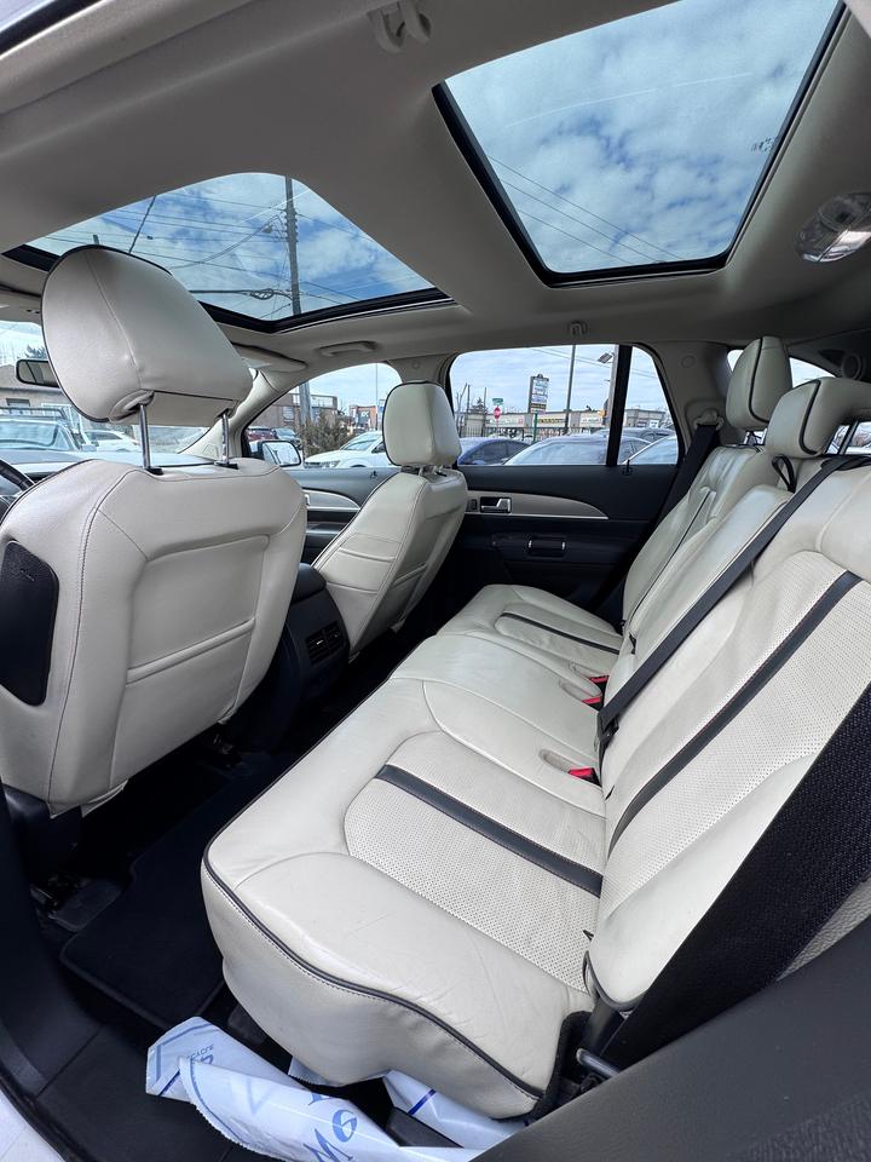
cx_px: 436
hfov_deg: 85.7
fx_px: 470
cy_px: 581
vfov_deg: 102.1
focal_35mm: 14
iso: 40
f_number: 2.2
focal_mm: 2.22
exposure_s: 1/244
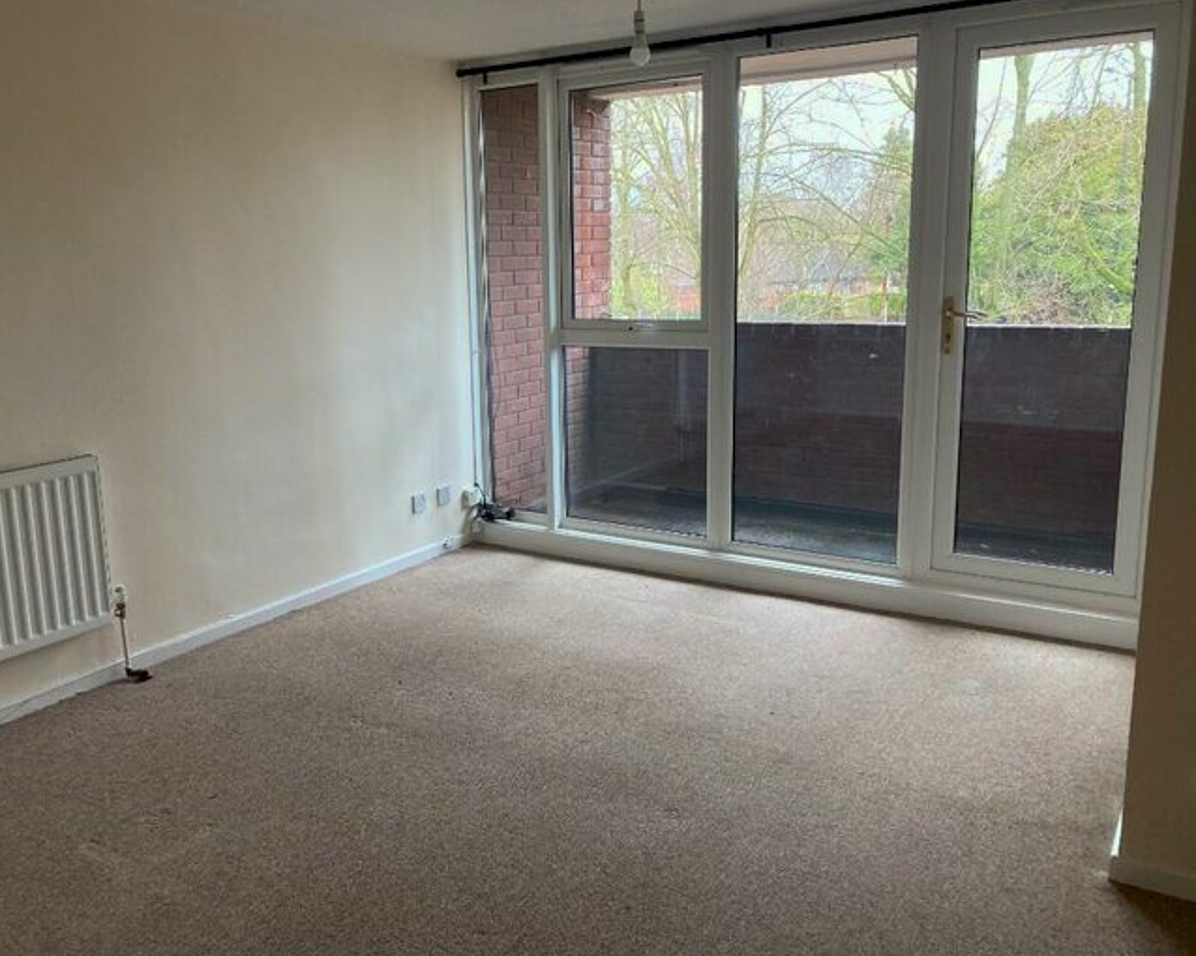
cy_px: 473
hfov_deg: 58.7
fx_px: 1062
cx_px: 542
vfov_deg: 48.5
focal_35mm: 30
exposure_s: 1/87
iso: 80
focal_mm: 3.99
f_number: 1.8
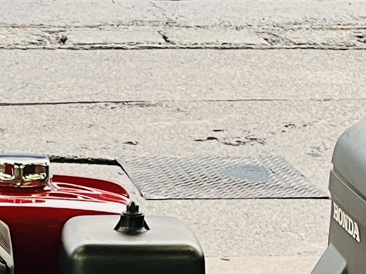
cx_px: -51
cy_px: 452
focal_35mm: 156
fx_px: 1649
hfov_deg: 12.4
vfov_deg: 9.2
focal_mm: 5.1
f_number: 1.6
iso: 100
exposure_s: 1/60
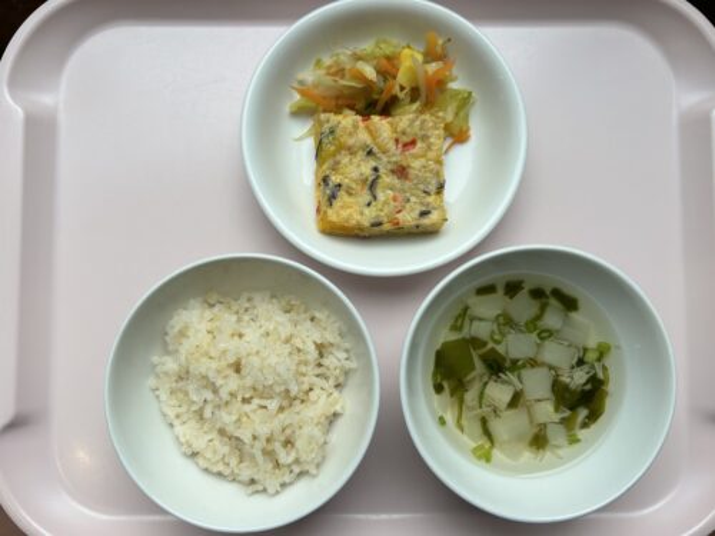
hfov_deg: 67.3
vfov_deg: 53.1
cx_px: 358
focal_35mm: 26
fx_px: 537
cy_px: 268
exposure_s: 1/439
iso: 50
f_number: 1.5
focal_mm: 5.7
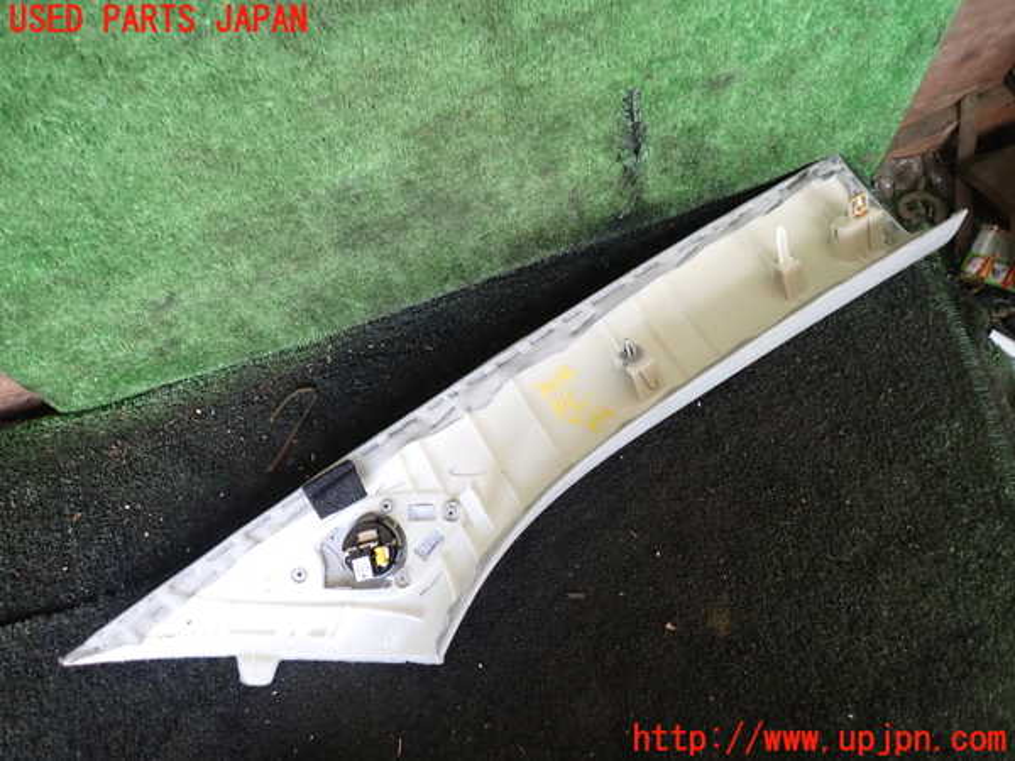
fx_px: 733
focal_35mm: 25
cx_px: 508
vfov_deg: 54.9
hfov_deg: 69.4
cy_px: 380
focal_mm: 4.5
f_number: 2
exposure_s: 1/60
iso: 160
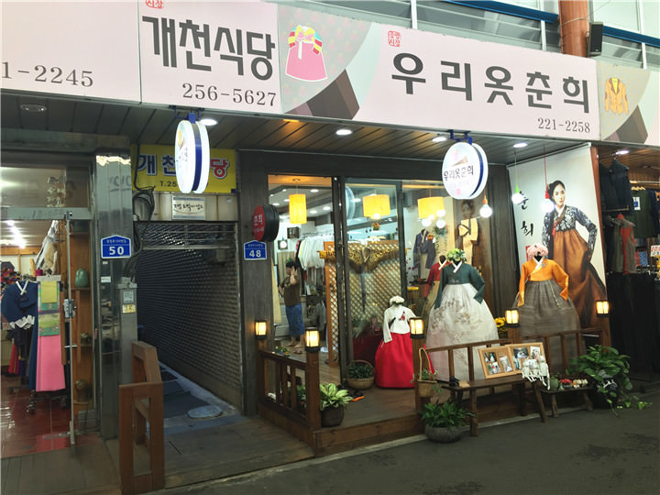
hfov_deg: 61.7
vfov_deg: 48.2
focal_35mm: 29
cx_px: 330
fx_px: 553
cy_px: 248
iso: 32
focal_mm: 4.15
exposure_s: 1/40
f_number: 2.2
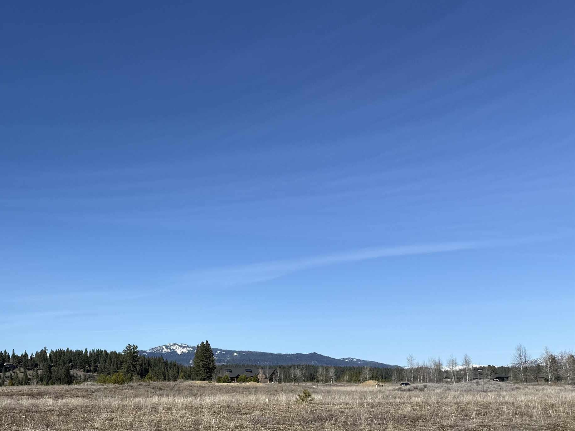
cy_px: 320
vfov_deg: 35.2
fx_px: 664
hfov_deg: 44.1
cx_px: 98
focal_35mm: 40
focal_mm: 6.76
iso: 80
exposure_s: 1/6173
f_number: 1.78
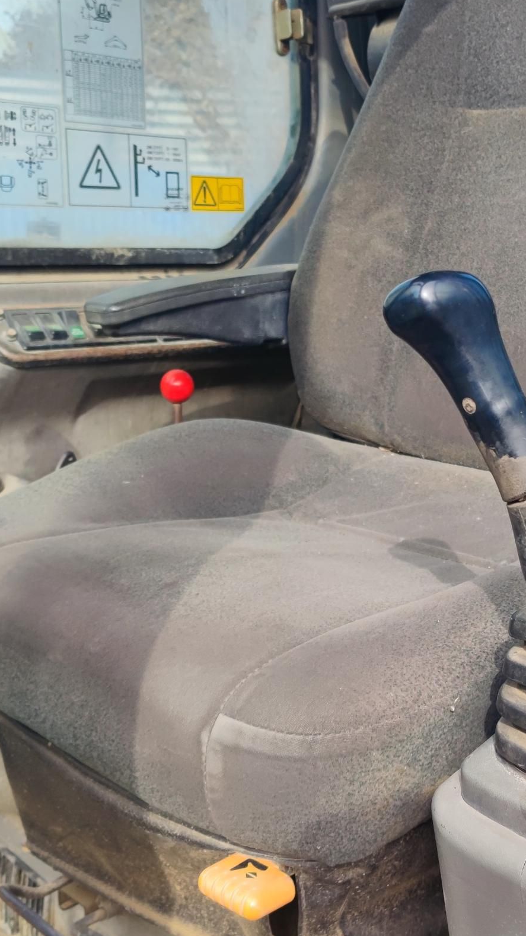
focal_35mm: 46
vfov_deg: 44.4
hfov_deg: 25.7
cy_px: 392
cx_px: 377
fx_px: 1141
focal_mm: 5.58
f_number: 1.6
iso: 50
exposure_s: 1/556
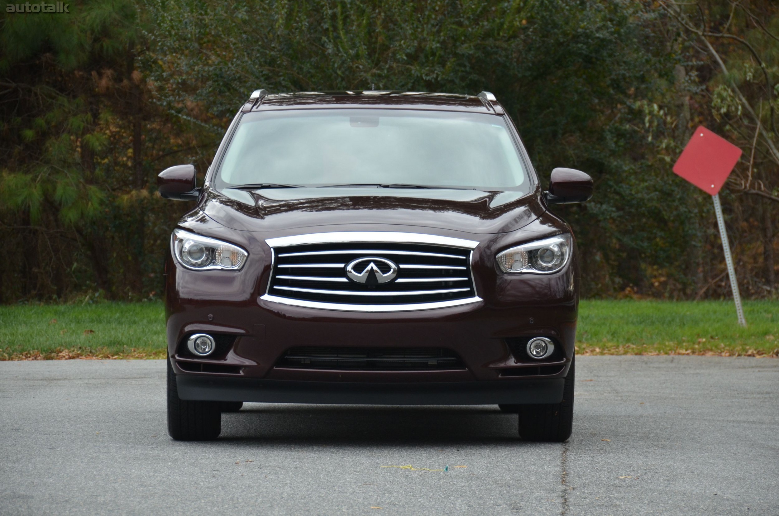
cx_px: 390
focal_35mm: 158
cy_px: 258
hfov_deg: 13.1
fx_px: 3401
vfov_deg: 8.7
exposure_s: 1/1000
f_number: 5.3
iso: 800
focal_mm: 105
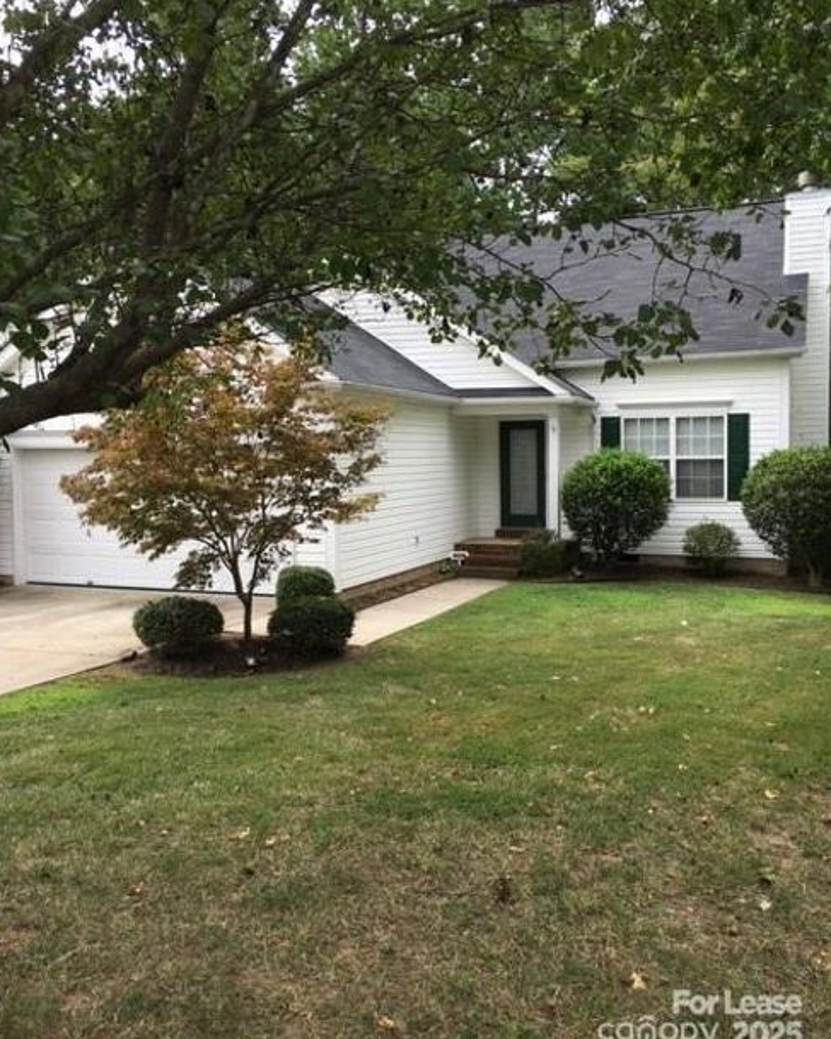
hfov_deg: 47.1
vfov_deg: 57.2
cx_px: 406
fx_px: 953
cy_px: 499
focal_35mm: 31
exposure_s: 1/213
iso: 25
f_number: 2.2
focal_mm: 4.15
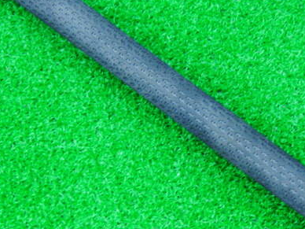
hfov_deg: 31.6
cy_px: 116
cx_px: 189
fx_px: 537
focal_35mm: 61
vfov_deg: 24.0
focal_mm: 6.42
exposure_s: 1/15
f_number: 3.6
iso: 400
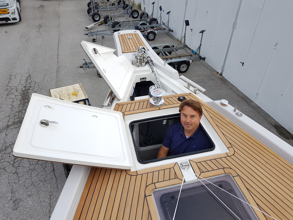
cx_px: 146
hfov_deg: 67.3
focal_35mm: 26
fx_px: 220
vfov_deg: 53.1
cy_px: 110
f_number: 1.7
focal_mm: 4.2
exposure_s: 1/415
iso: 40
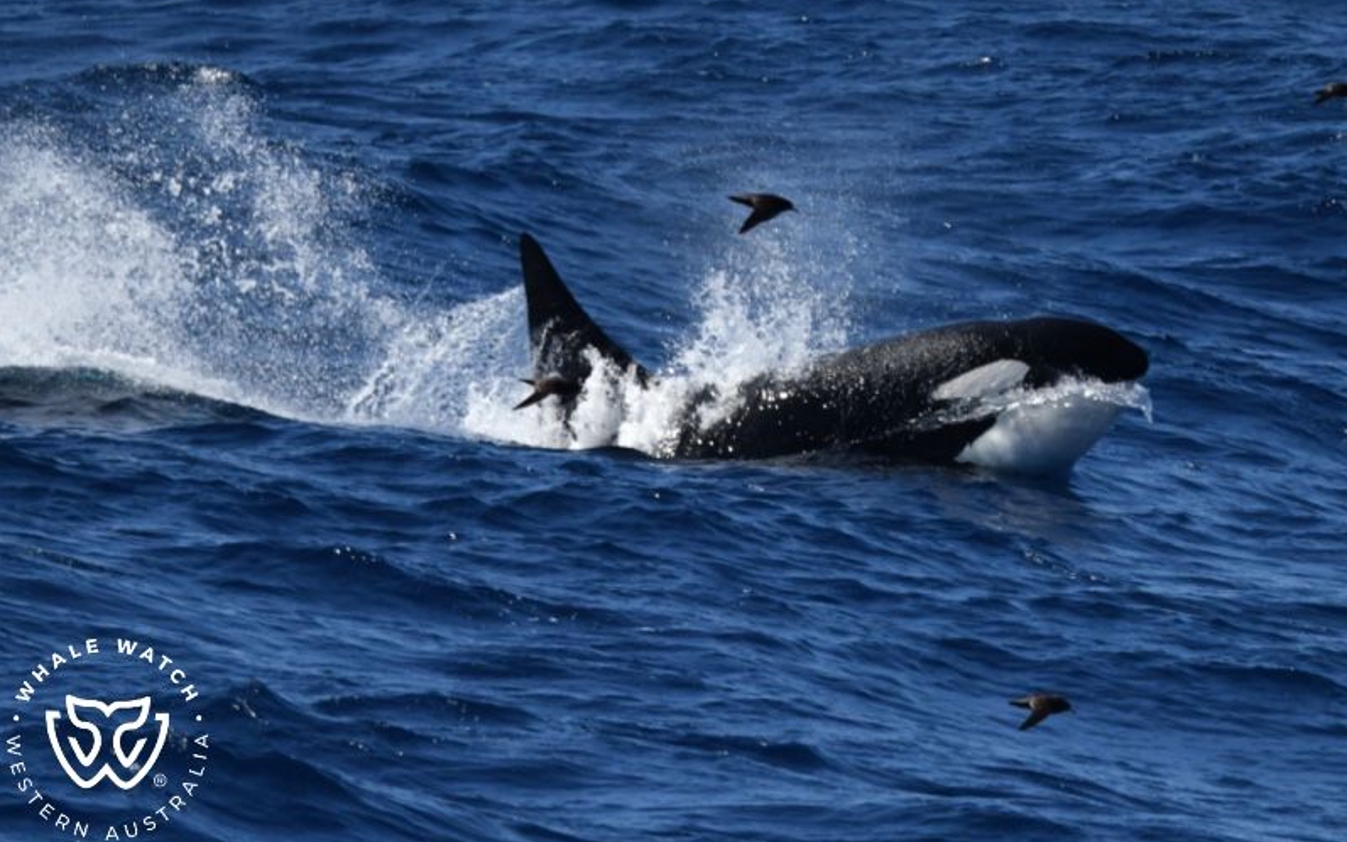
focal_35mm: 399
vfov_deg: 3.3
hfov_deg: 5.3
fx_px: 14646
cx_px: 674
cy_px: 398
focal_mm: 390
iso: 900
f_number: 6
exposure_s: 1/8000
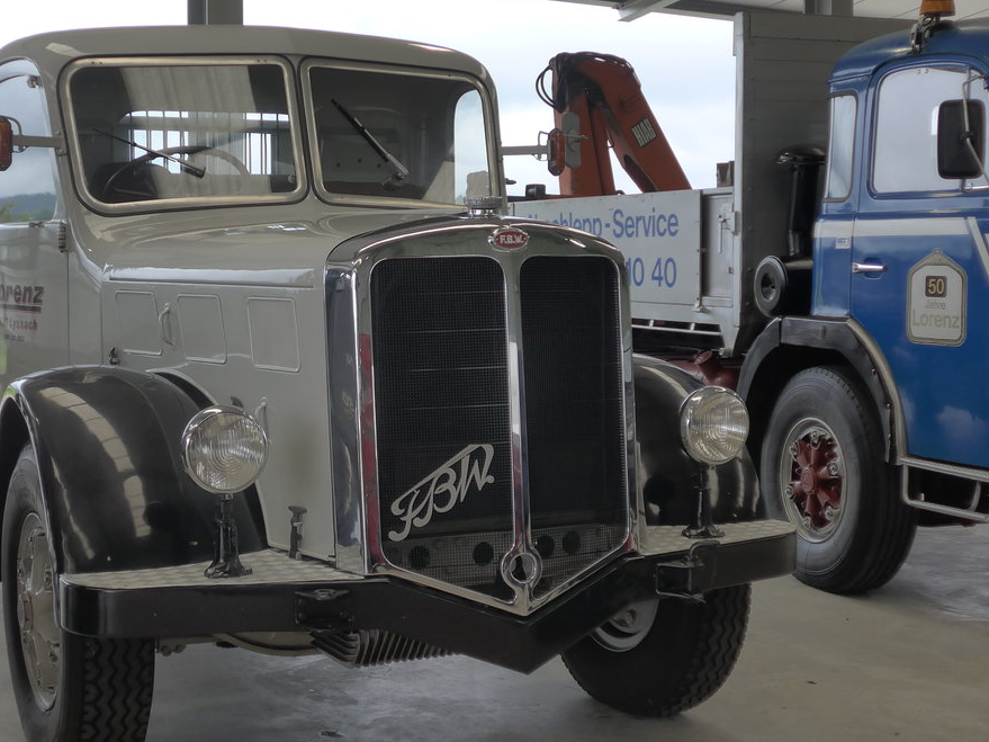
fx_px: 1600
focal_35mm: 56
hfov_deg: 34.2
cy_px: 375
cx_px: 375
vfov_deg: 26.1
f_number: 2.6
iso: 160
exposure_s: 1/320
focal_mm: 8.4
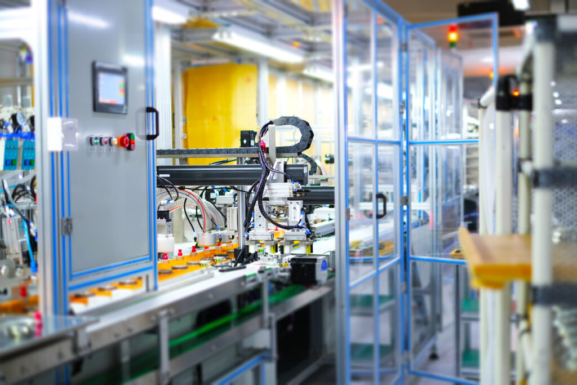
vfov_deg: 25.5
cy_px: 192
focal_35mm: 53
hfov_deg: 37.5
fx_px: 850
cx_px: 288
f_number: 1.4
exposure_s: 1/60
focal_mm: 35
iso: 200
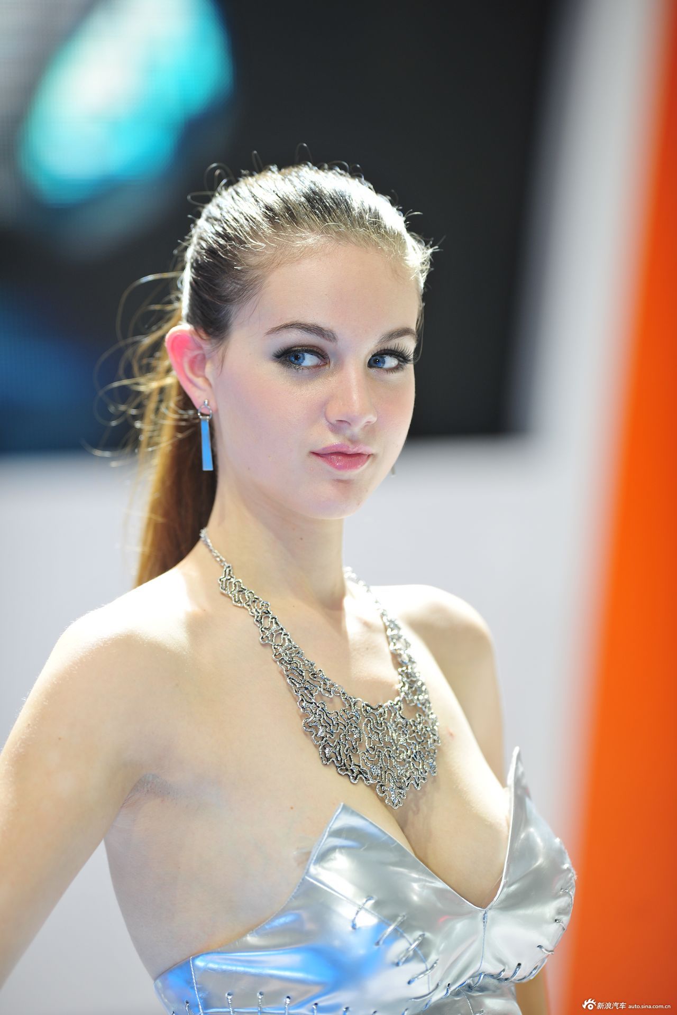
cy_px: 508
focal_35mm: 200
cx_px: 338
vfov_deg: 10.3
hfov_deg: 6.9
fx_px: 5641
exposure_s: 1/200
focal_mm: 200
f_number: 2
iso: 200
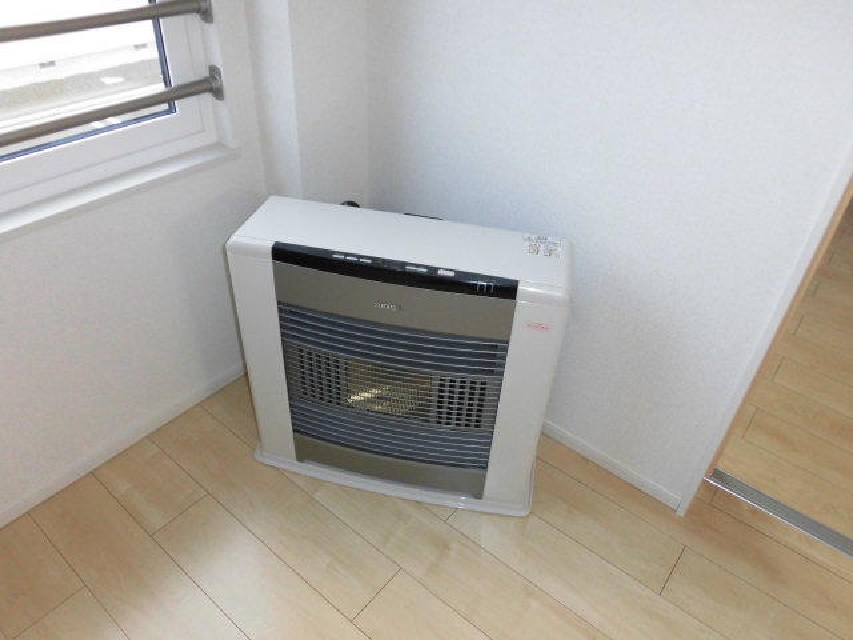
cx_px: 426
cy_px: 320
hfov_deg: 71.6
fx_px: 591
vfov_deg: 56.8
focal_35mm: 24
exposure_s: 1/25
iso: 200
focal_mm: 4.3
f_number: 3.1
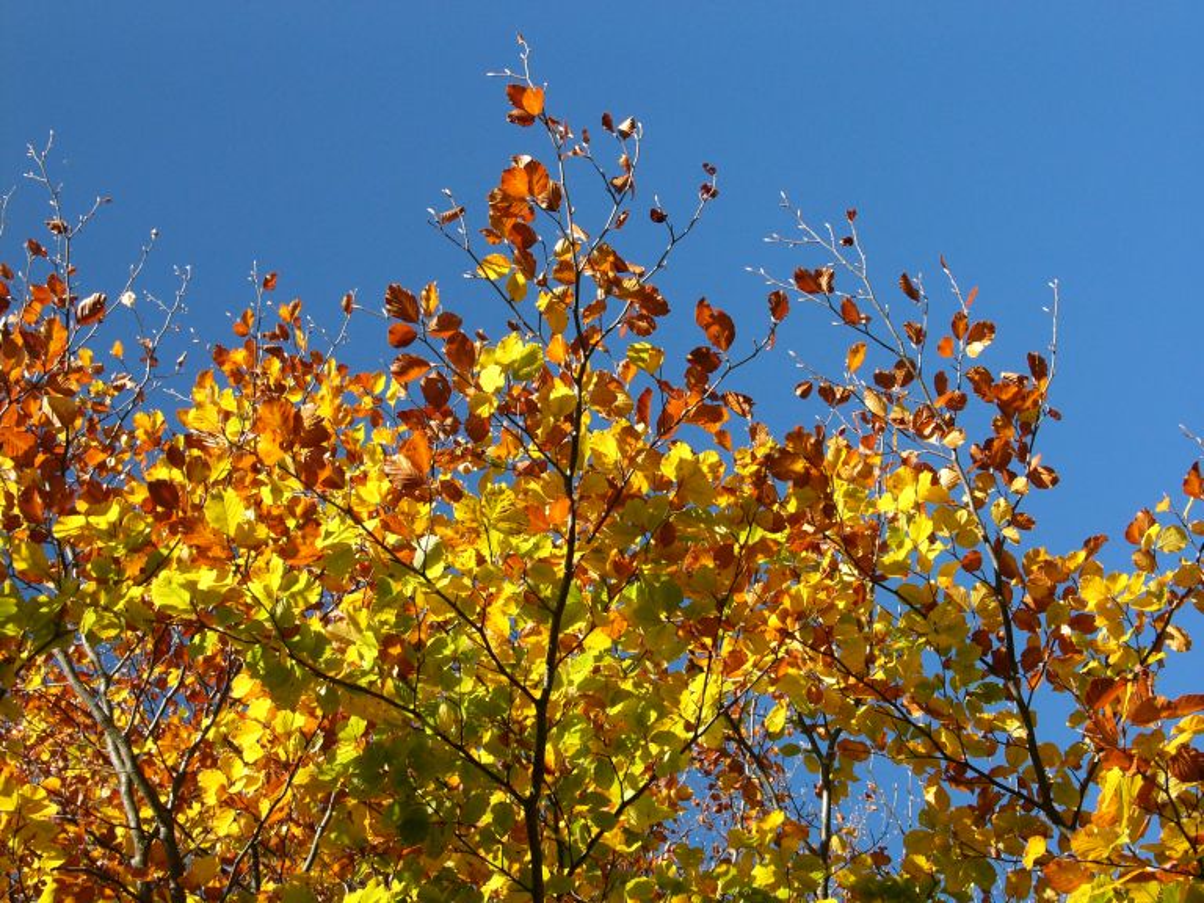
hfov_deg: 41.2
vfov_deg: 31.5
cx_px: 602
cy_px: 452
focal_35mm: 46
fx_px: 1600
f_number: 6.3
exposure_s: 1/320
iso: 200
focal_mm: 11.5
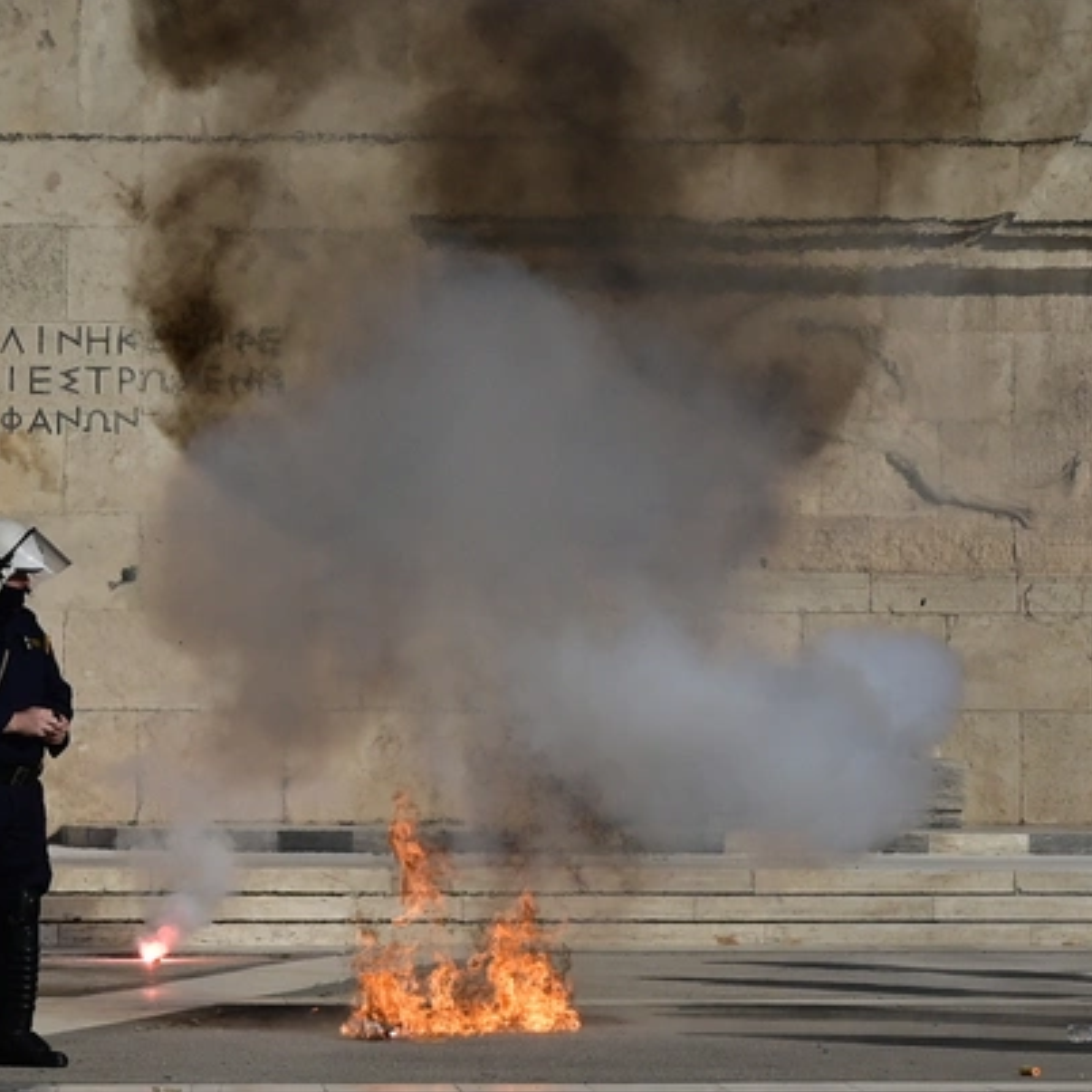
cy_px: 585
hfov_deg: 22.4
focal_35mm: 77
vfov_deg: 22.5
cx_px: 739
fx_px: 2748
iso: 160
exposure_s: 1/5000
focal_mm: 56
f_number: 5
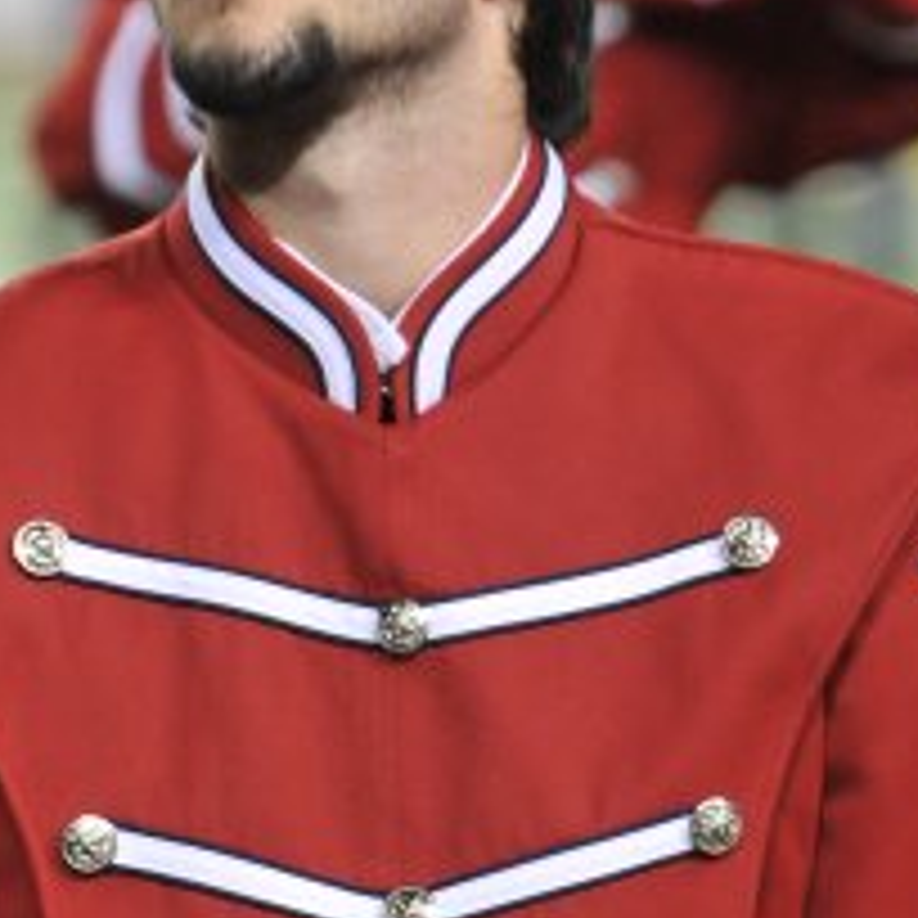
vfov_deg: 3.3
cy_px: 729
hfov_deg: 3.3
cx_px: 439
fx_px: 15722
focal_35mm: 524
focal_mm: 140
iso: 800
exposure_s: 1/160
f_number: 2.8
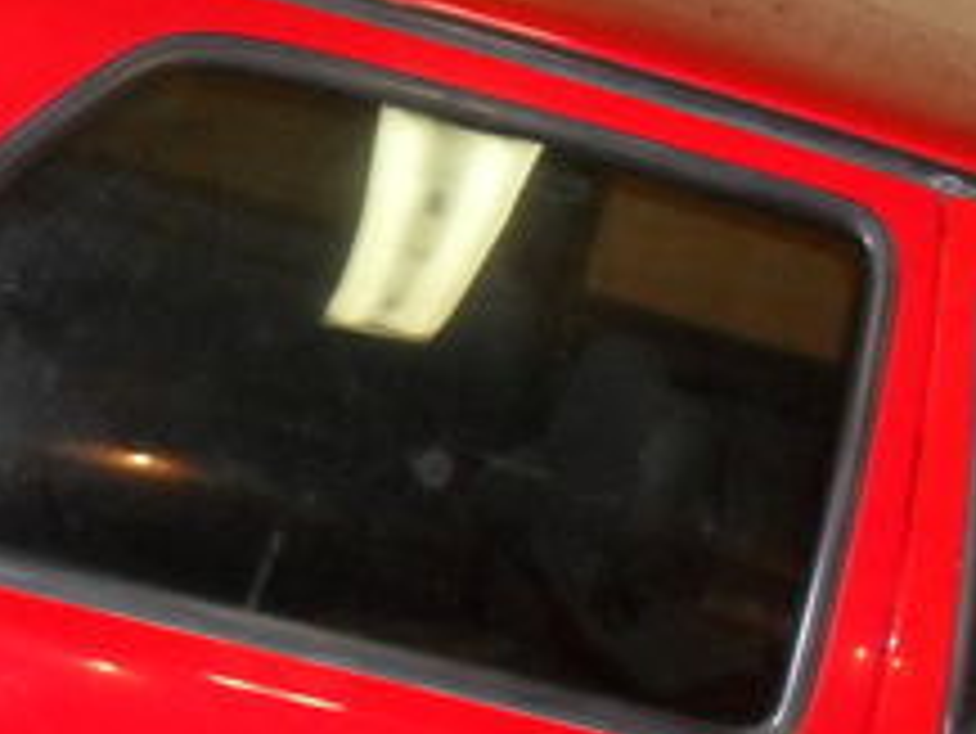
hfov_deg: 18.7
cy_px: 892
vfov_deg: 13.9
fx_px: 2906
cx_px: 927
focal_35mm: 103
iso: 400
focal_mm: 6.3
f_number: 3.2
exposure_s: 1/45
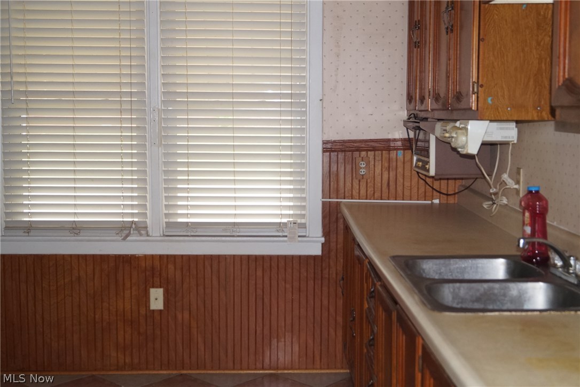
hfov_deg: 43.6
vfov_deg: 29.9
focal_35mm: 45
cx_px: 290
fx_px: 725
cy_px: 194
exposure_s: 1/100
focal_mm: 30
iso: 800
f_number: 4.5
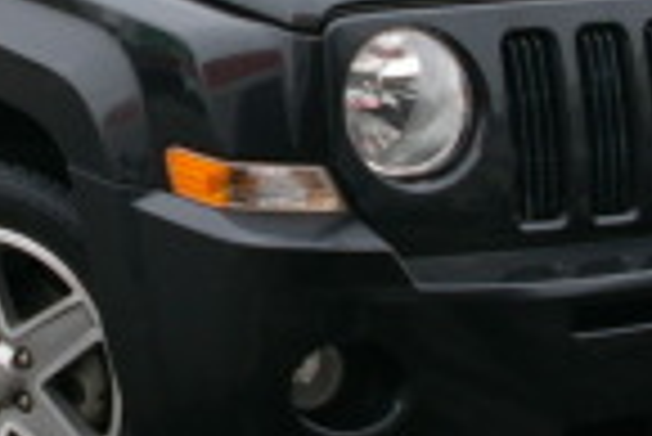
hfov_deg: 17.1
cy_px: 63
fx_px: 2157
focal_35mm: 119
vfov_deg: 11.5
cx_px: 166
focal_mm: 18
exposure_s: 1/125
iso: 200
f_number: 6.7
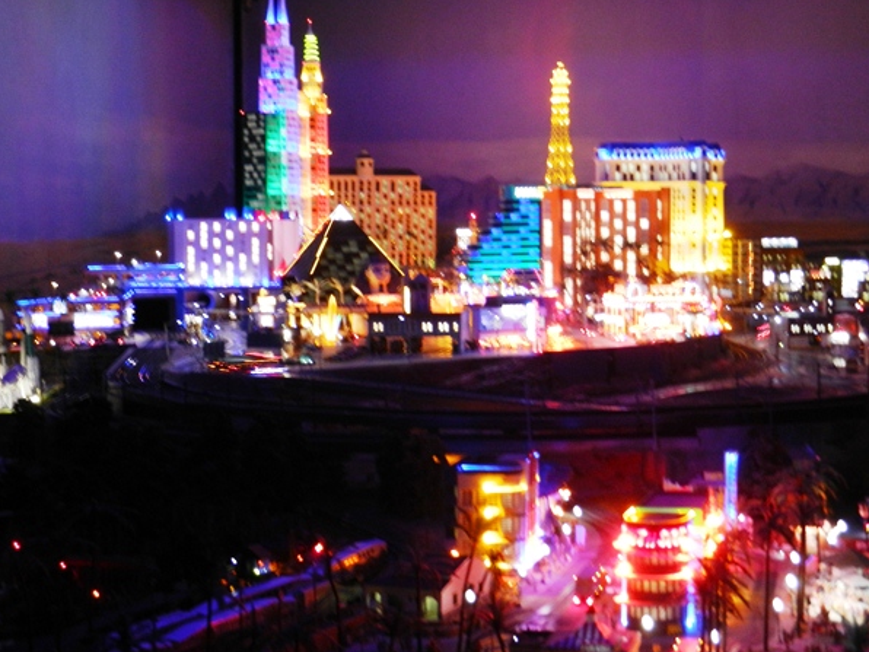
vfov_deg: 20.2
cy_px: 309
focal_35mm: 73
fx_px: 1833
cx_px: 437
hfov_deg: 26.7
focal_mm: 12.3
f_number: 4.6
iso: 400
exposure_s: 1/2
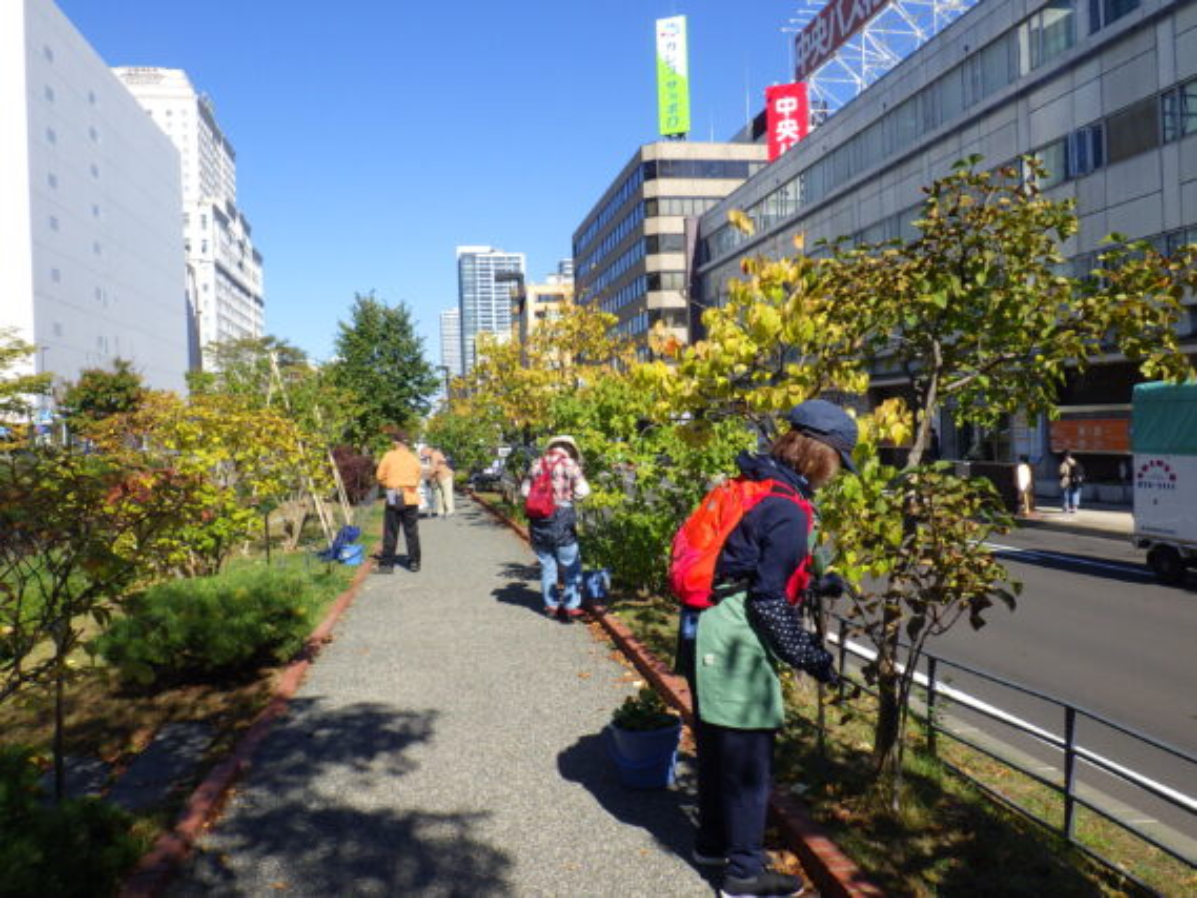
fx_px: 968
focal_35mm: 28
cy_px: 449
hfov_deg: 63.4
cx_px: 598
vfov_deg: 49.8
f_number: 4.2
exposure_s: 1/800
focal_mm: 5
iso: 125
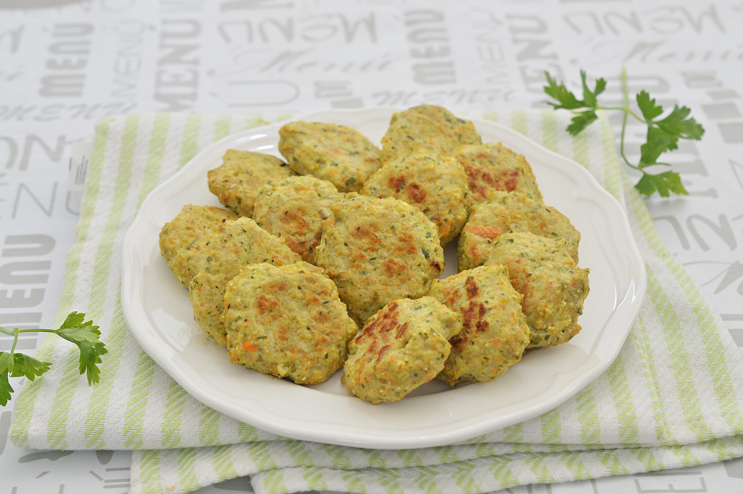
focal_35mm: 60
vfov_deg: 22.6
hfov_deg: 33.4
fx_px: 1237
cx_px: 372
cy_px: 247
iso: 400
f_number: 5
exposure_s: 1/100
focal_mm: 40
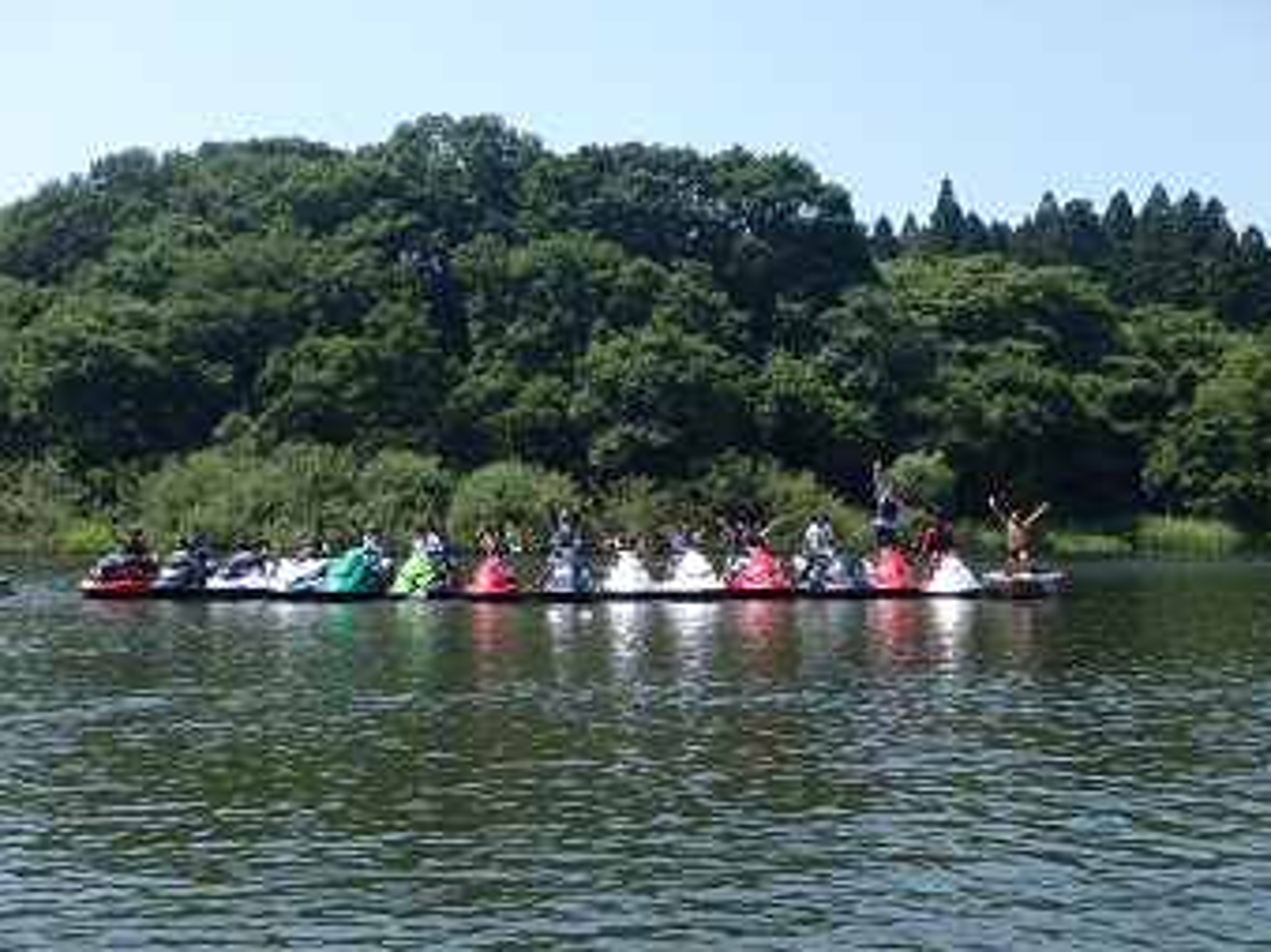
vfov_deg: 30.9
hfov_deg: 40.4
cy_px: 480
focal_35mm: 47
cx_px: 641
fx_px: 1725
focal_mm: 8.3
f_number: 4.9
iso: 125
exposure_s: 1/400
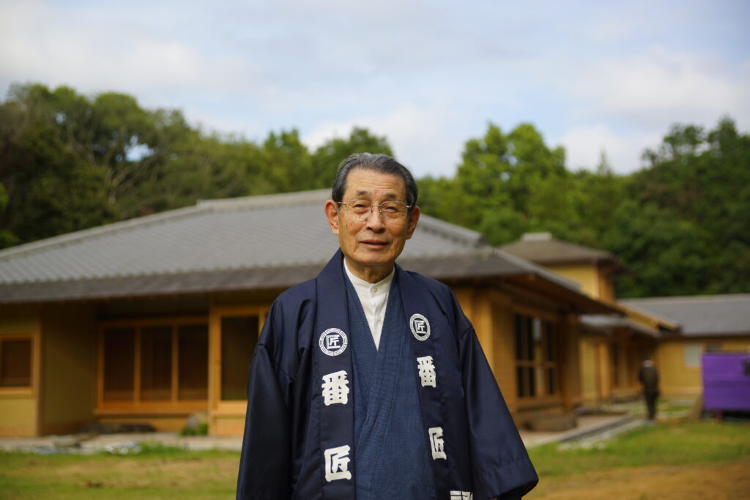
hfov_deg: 39.6
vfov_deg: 27.0
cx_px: 375
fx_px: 1042
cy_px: 250
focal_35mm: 50
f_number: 2.8
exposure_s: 1/750
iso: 100
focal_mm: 50
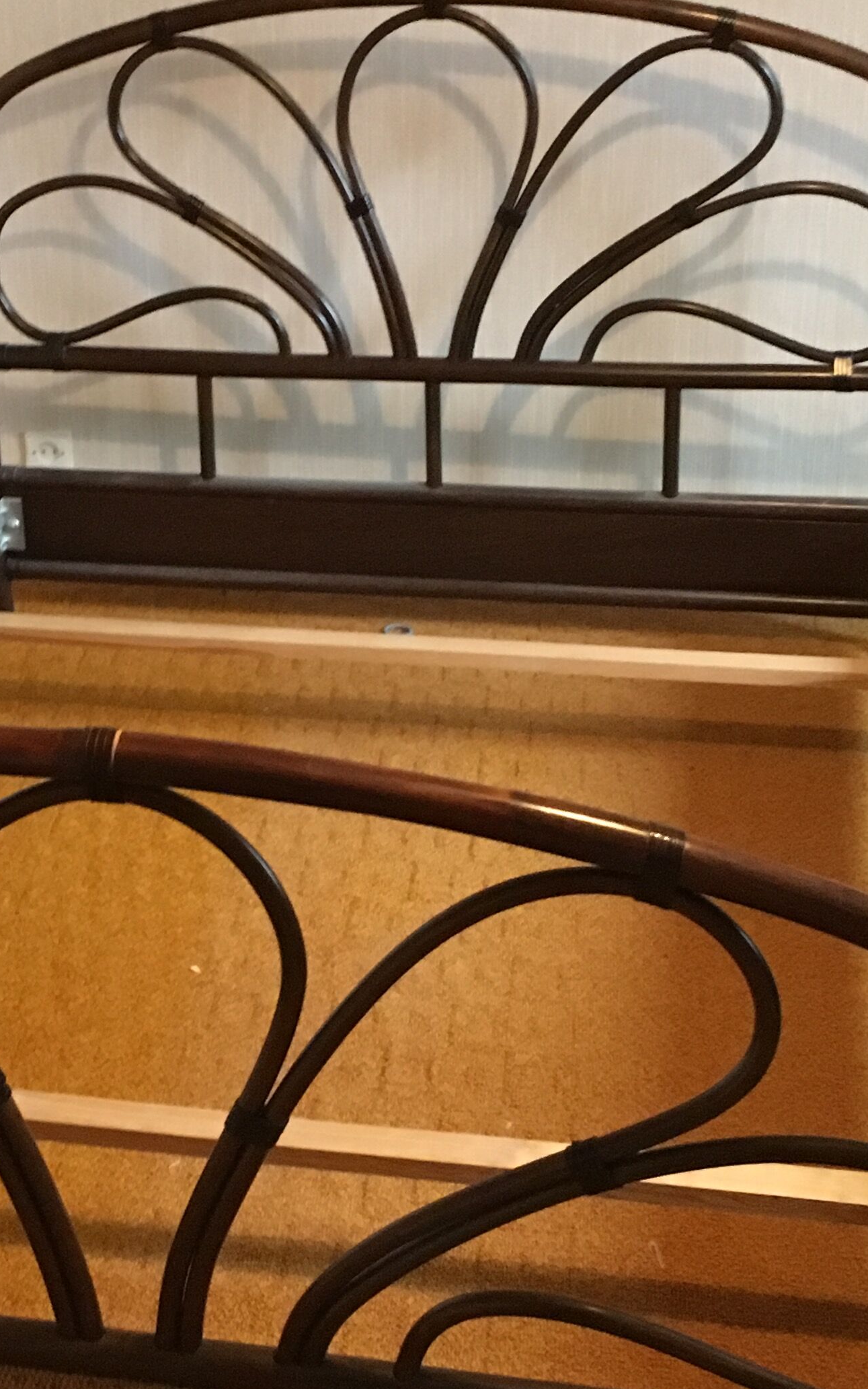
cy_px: 676
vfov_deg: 34.0
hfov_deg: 21.4
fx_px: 2271
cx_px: 212
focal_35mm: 60
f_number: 2.2
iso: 320
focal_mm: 4.15
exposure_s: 1/17
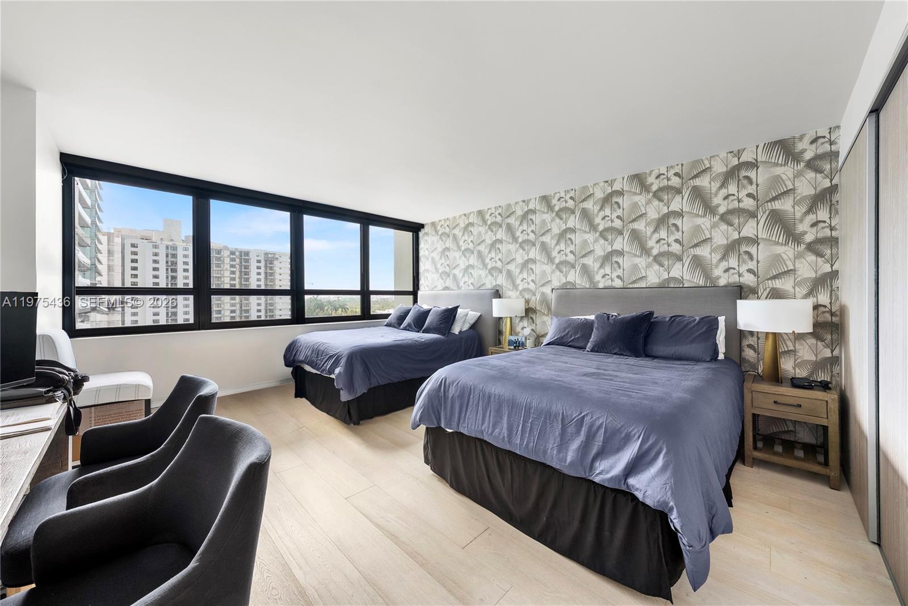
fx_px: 328
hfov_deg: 108.3
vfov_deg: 85.5
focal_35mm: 13
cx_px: 454
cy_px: 303
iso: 400
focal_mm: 13
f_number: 8
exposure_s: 1/13
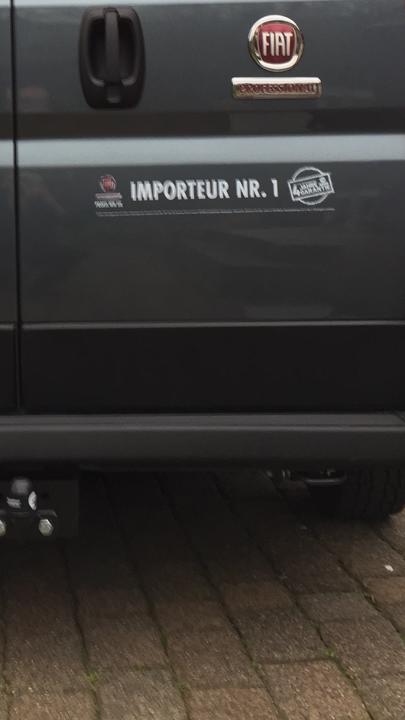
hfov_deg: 19.9
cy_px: 76
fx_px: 1126
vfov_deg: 33.6
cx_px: 20
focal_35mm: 59
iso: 40
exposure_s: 1/50
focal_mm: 4.15
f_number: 2.2
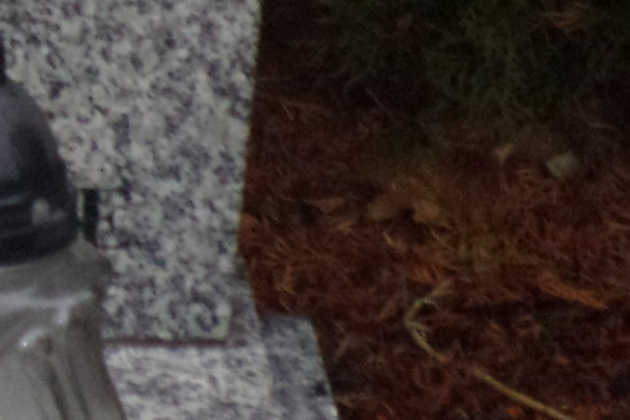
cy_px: -193
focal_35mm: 377
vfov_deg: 3.6
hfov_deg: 5.4
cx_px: -541
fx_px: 6598
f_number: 5.8
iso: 400
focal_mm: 16.9
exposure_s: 1/60
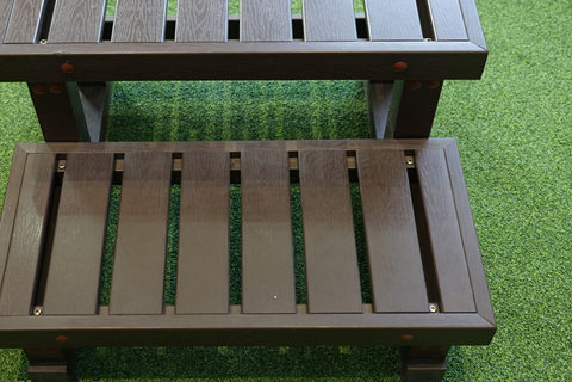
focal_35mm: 50
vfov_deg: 26.9
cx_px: 228
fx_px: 794
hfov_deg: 39.4
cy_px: 133
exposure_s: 1/13
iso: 250
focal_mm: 32
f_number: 4
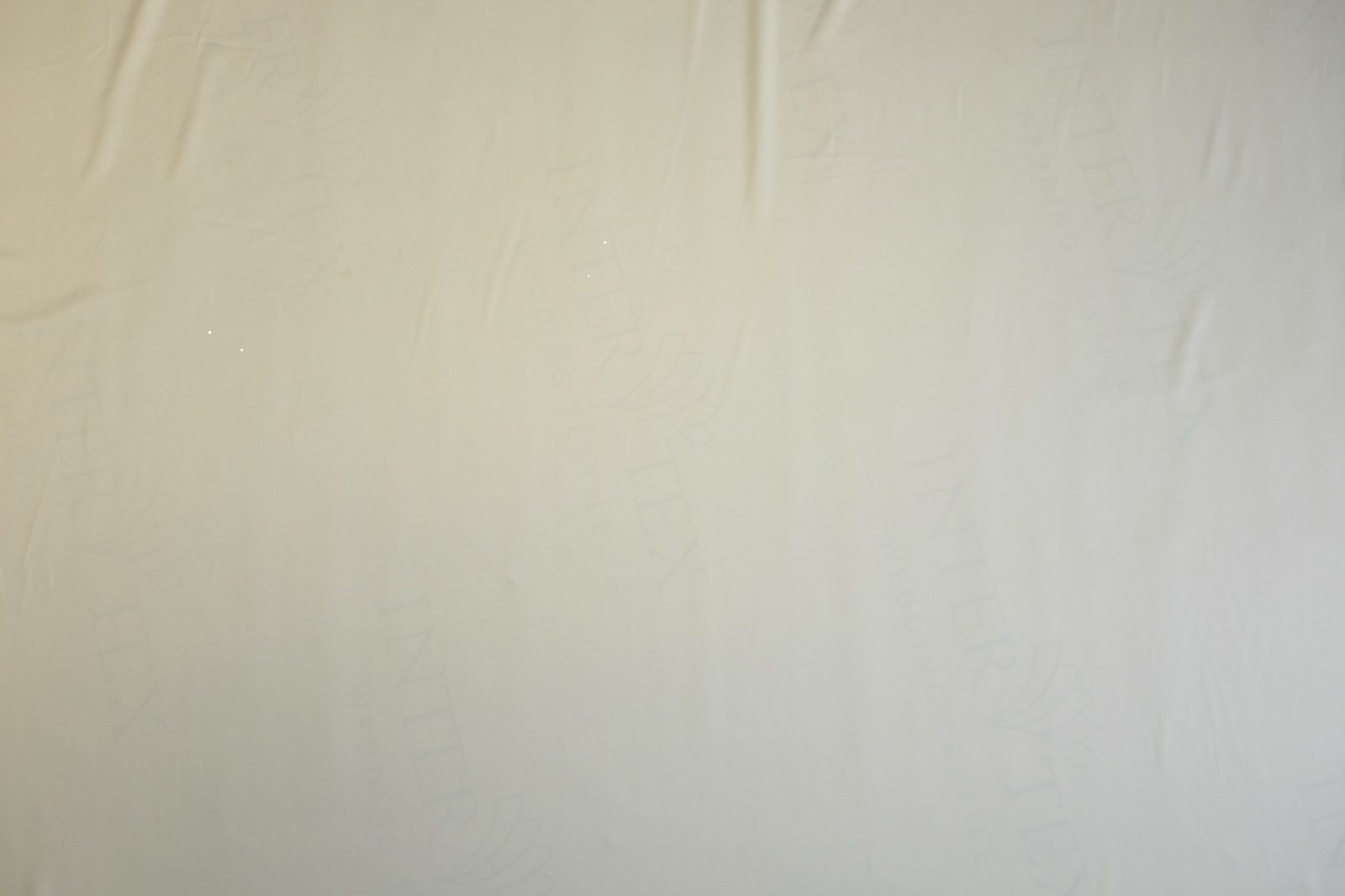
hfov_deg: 63.7
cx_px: 672
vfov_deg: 44.9
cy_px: 448
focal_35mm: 29
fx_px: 1083
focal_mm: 19.6
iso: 200
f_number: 5
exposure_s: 1/125
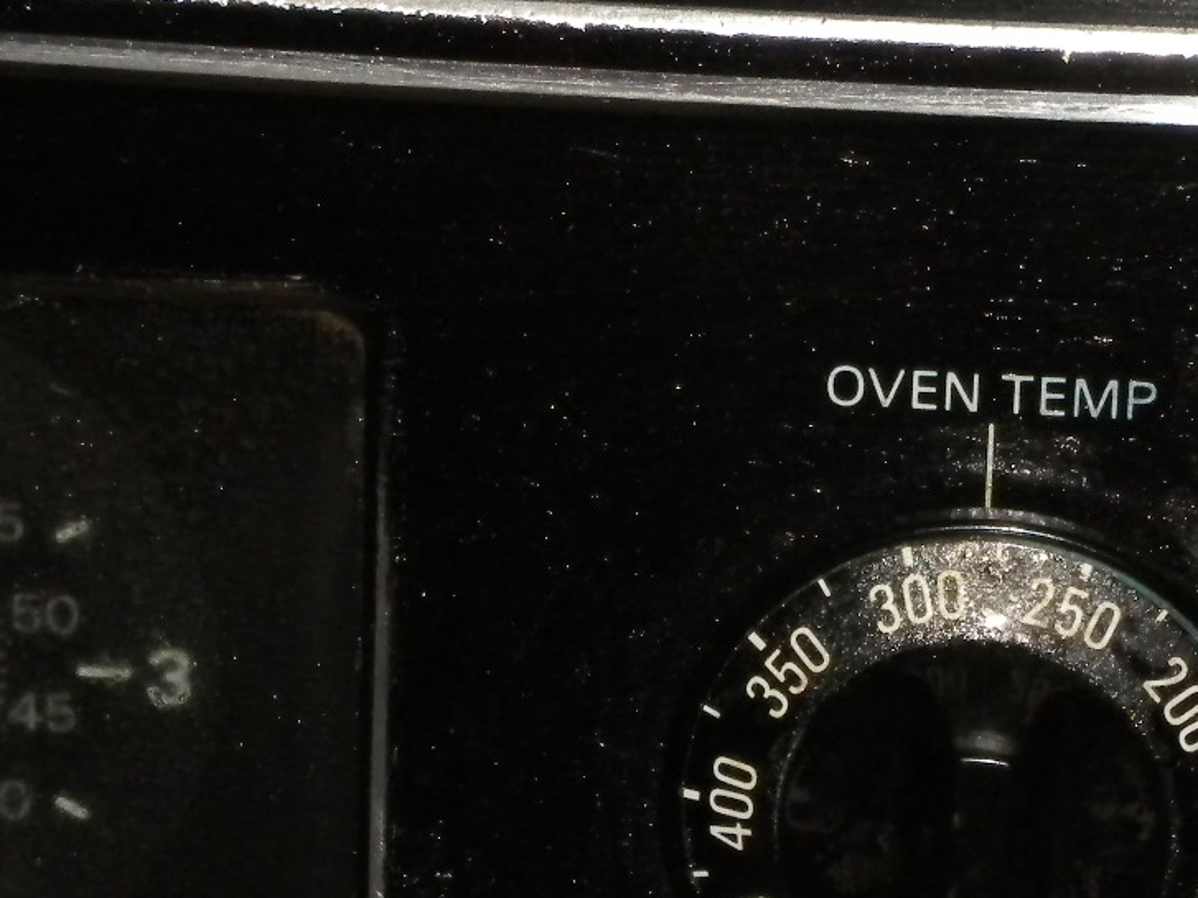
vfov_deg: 7.1
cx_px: 898
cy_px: 503
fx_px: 7197
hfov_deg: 9.5
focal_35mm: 208
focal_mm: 18.9
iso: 400
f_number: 8.5
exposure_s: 1/60
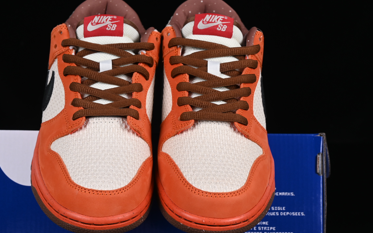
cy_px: 149
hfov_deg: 22.1
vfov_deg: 13.9
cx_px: 151
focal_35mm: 94
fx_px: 956
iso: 160
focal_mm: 50
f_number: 8
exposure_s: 1/80
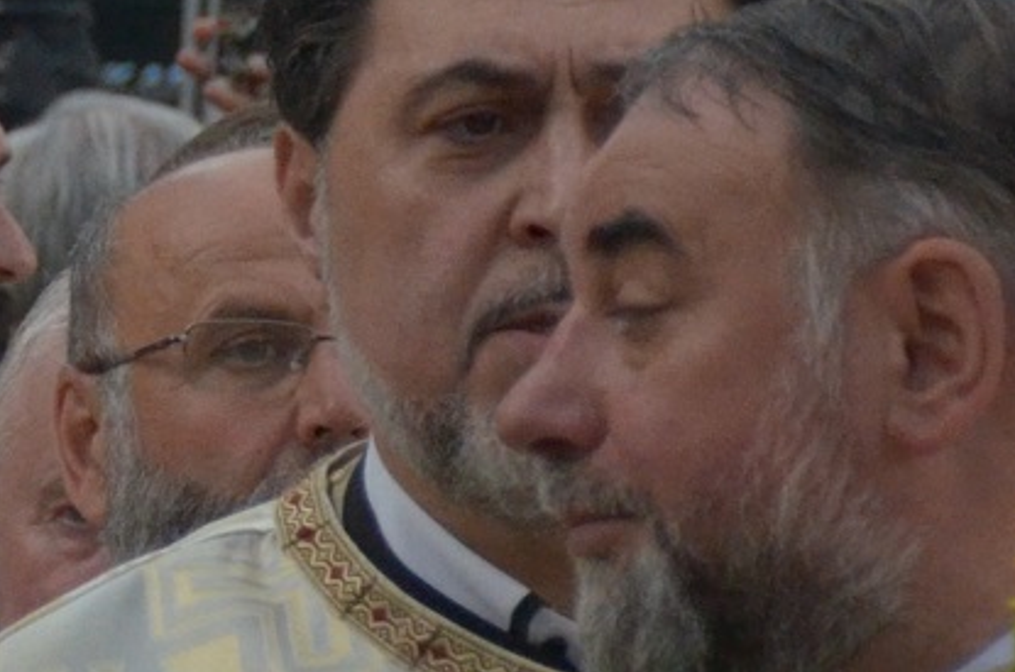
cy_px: 429
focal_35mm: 596
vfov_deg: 2.3
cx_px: -1680
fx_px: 16771
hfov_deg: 3.4
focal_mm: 66
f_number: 5
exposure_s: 1/320
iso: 1600
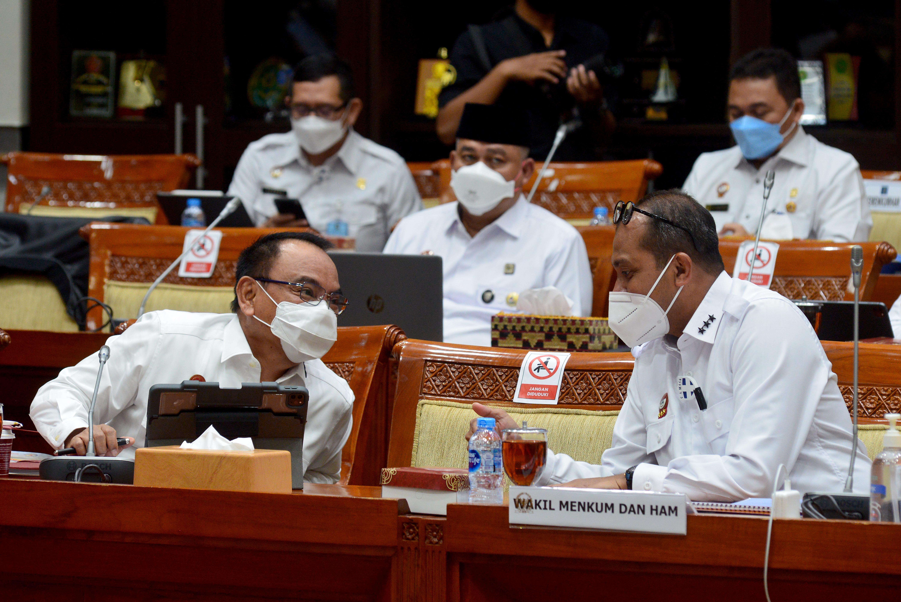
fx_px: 4632
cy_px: 301
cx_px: 450
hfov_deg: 11.1
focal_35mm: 185
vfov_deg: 7.4
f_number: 7.1
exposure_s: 1/160
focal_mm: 185
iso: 2500
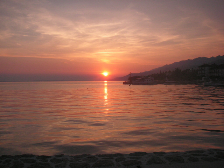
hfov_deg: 49.0
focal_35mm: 38
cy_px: 84
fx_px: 246
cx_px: 112
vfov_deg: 37.7
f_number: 3.3
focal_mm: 6.3
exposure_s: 1/1000
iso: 160
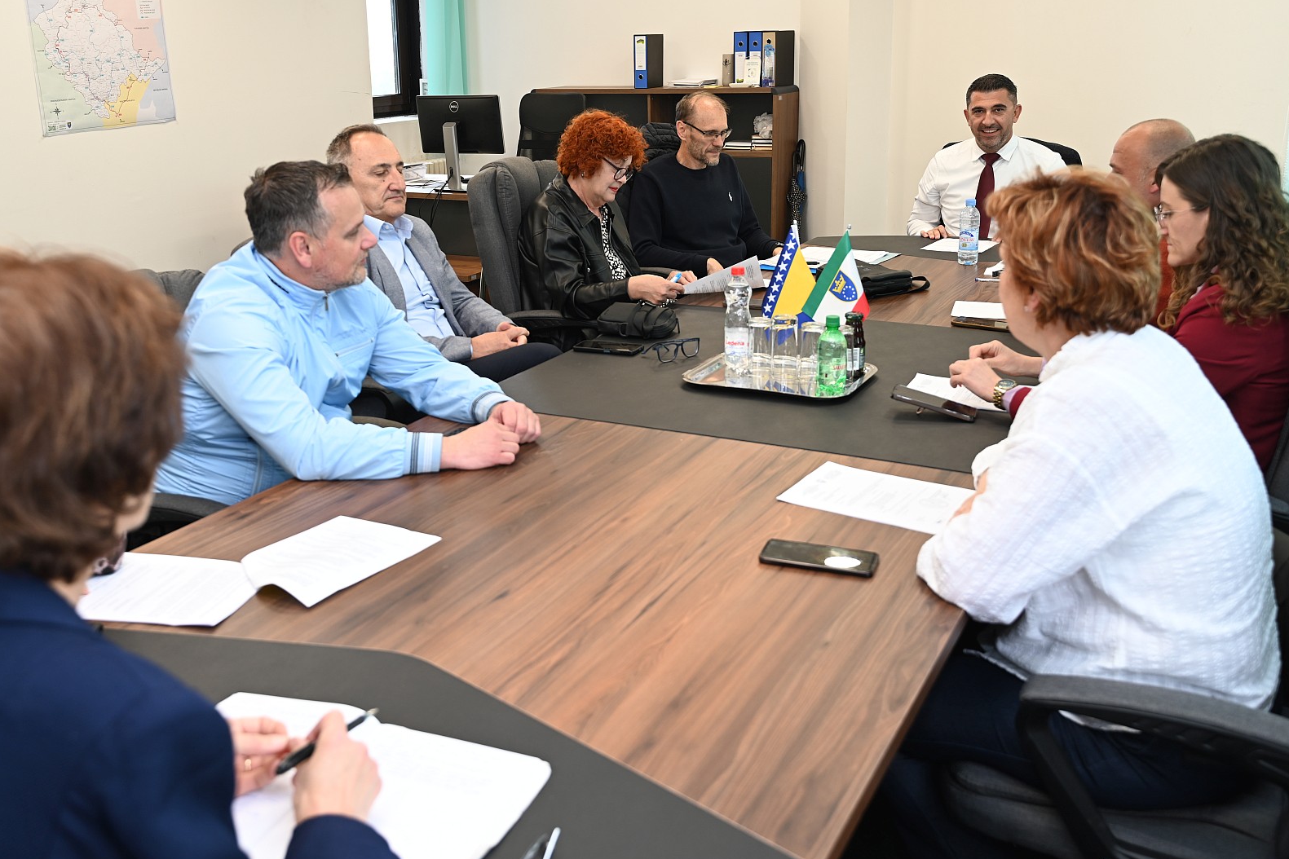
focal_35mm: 34
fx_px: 1217
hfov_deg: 55.7
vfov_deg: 38.8
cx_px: 571
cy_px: 361
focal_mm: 28
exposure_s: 1/50
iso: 180
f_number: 3.5
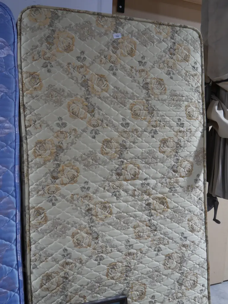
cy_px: 152
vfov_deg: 51.3
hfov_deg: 39.7
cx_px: 114
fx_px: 316
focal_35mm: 36
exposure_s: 1/60
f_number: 4
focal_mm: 18
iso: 500
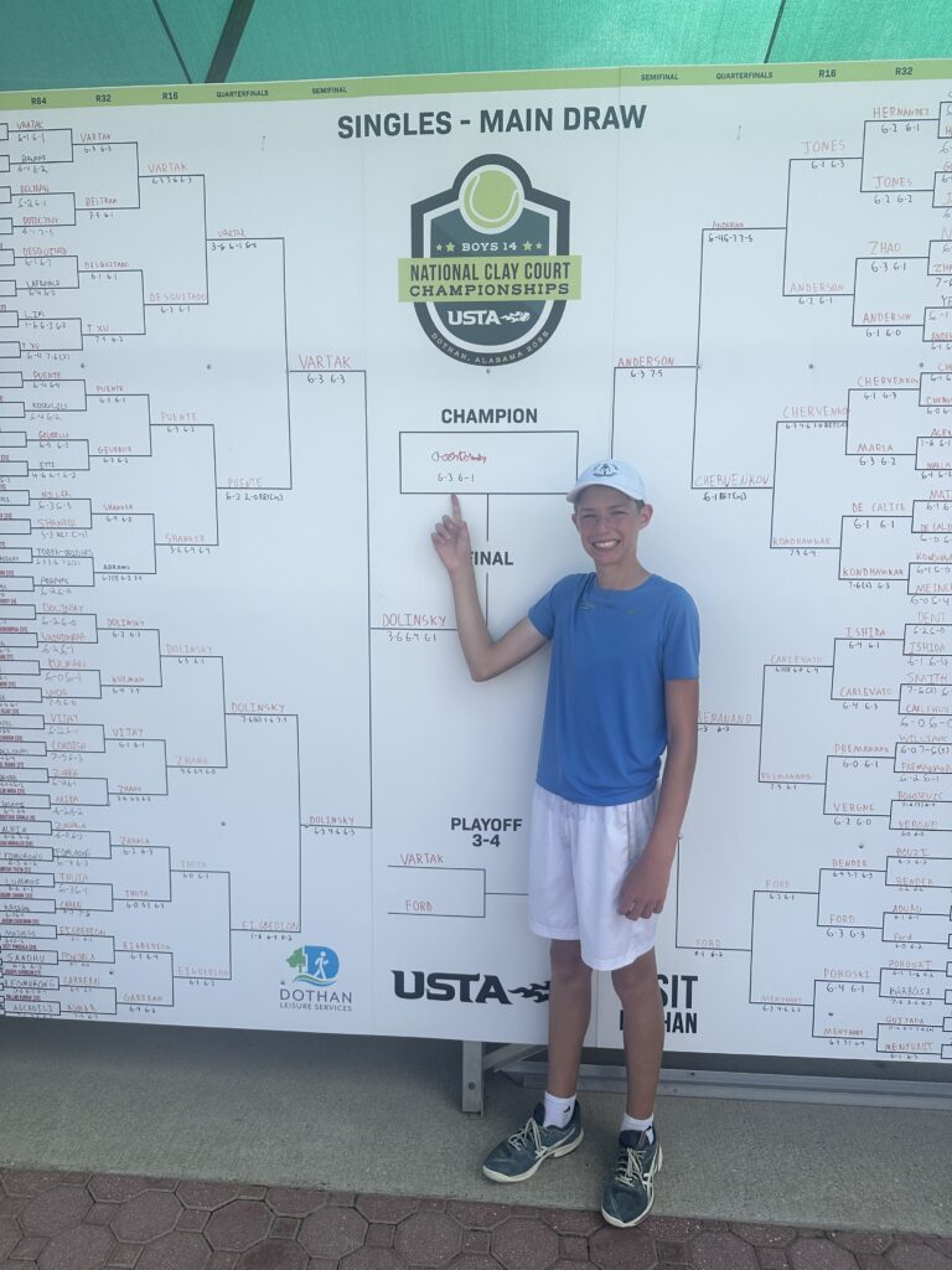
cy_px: 635
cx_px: 476
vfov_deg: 71.6
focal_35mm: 24
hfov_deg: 56.8
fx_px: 880
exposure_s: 1/3155
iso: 80
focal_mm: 6.86
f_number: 1.78
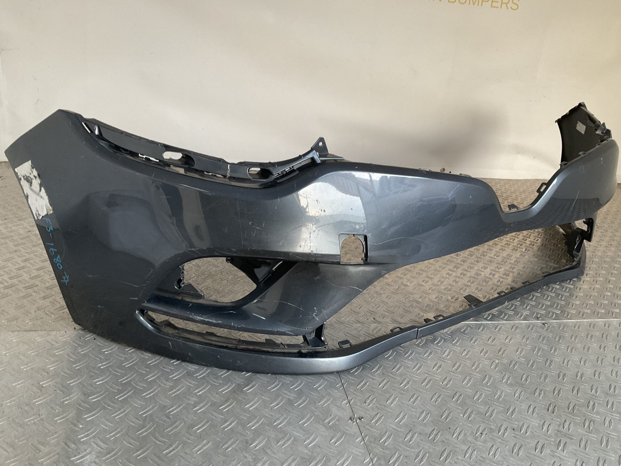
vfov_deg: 48.2
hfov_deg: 61.7
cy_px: 233
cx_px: 310
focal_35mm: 29
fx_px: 520
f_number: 1.8
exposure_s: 1/50
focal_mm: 3
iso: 80
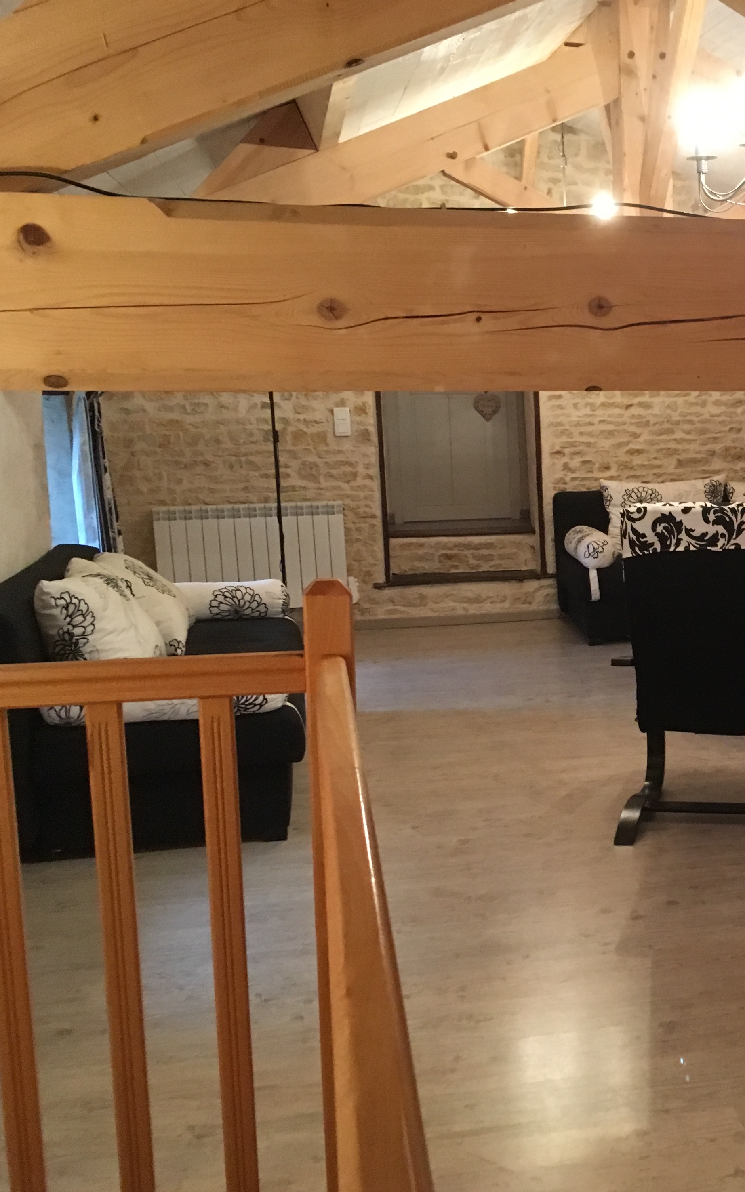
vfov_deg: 47.2
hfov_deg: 28.5
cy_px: 599
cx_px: 762
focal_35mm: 42
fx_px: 1365
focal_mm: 4.15
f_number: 2.2
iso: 200
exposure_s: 1/25
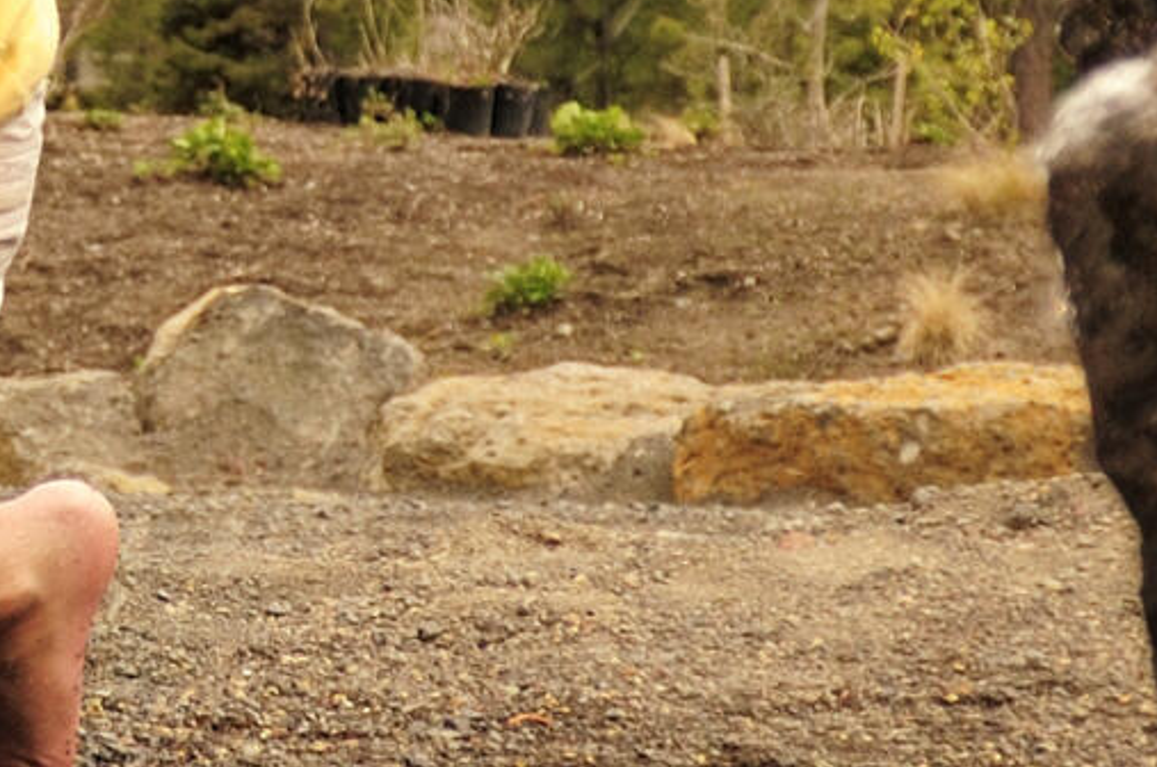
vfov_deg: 9.0
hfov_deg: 13.3
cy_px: 64
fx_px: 4842
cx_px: -126
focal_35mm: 151
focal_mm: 17
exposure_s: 1/250
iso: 200
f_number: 2.8
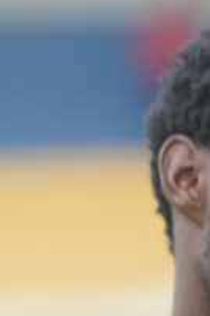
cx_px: 226
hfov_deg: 1.1
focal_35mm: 1202
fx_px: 10535
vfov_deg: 1.7
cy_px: 246
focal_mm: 200
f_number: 4
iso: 64
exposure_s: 1/160
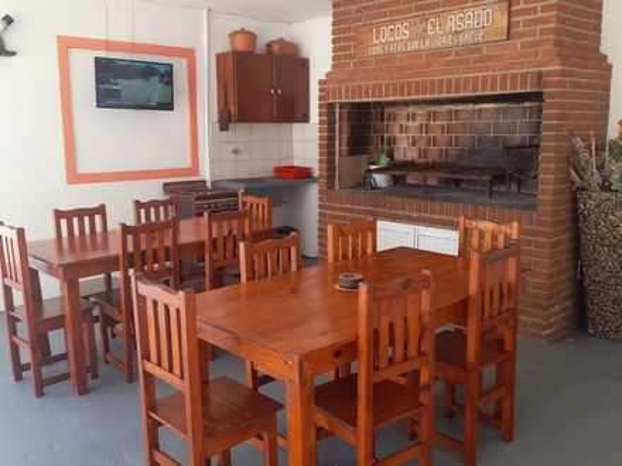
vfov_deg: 54.9
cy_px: 233
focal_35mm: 25
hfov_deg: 69.4
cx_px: 311
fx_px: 449
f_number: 2
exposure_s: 1/60
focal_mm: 4.6
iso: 20
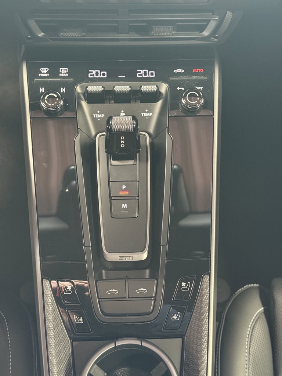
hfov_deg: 30.3
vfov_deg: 39.7
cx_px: 141
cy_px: 188
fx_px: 521
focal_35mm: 48
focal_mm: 6.76
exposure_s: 1/27
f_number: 1.78
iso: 800
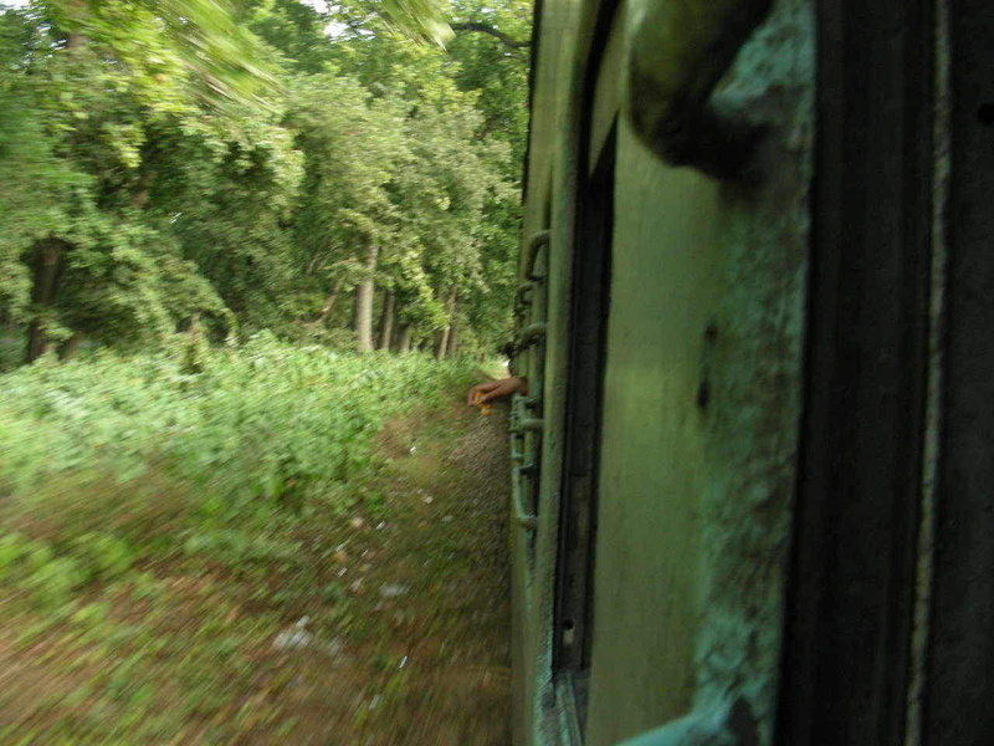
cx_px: 497
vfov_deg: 37.7
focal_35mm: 38
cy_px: 373
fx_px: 1091
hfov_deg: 49.0
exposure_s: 1/58.8
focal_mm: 6.3
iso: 169
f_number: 6.8
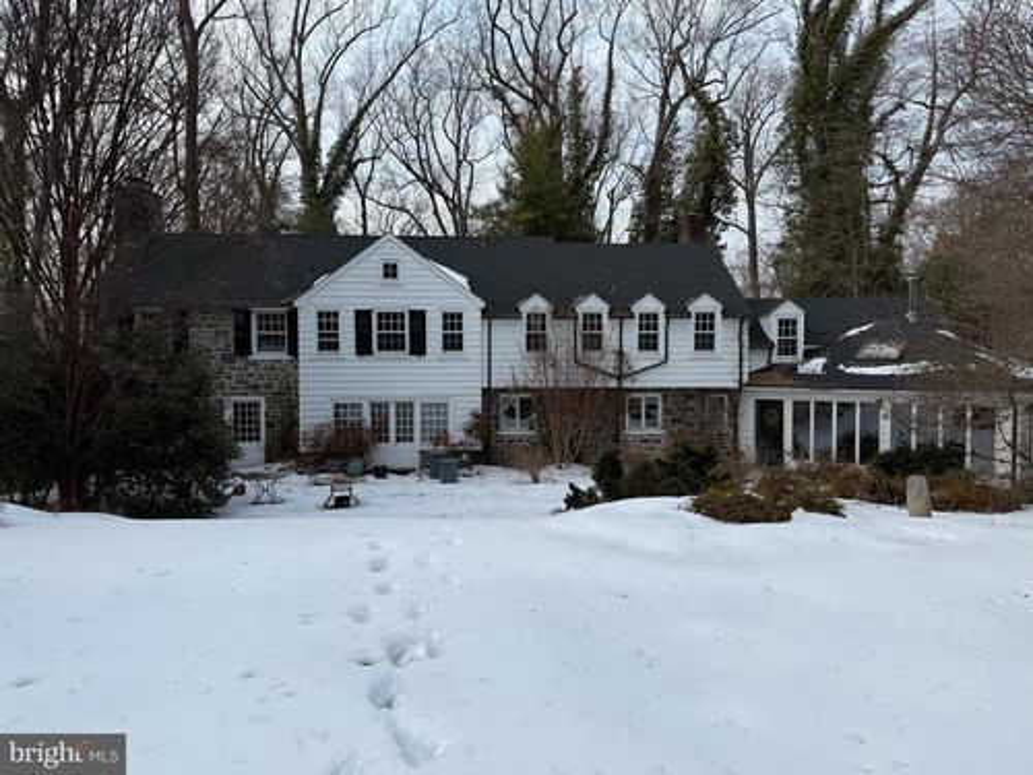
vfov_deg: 56.8
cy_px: 388
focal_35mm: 24
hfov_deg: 71.6
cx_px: 516
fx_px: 716
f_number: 1.78
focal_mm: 6.76
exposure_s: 1/2525
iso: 80
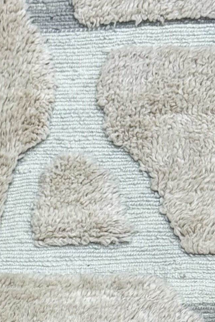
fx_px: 1183
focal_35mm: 132
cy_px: 233
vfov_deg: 15.5
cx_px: -51
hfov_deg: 10.2
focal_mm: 6.76
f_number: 1.78
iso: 80
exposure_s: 1/50
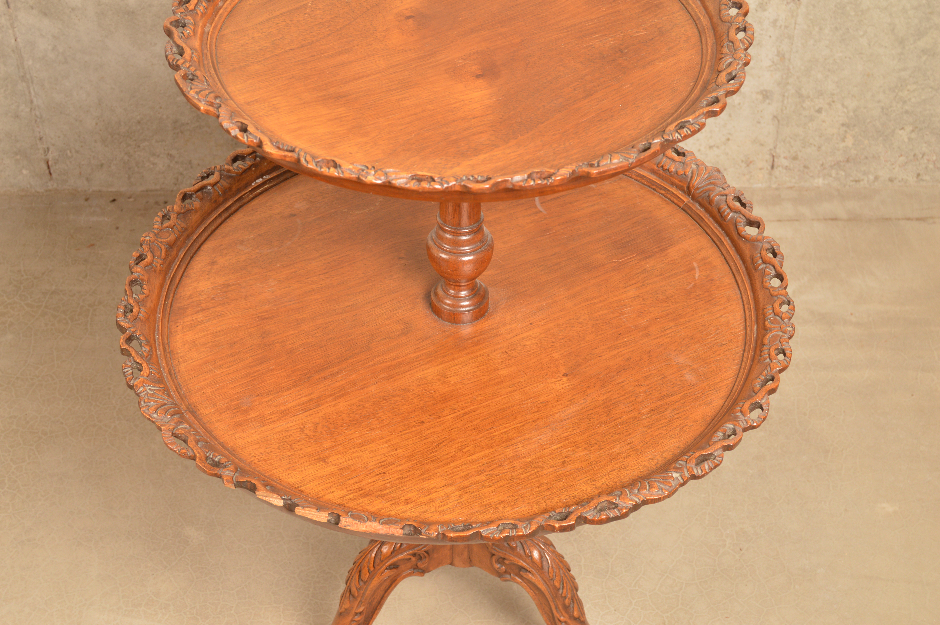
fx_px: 1487
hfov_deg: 35.1
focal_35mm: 57
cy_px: 312
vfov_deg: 23.7
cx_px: 470
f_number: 7.1
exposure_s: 1/160
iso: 200
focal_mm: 38
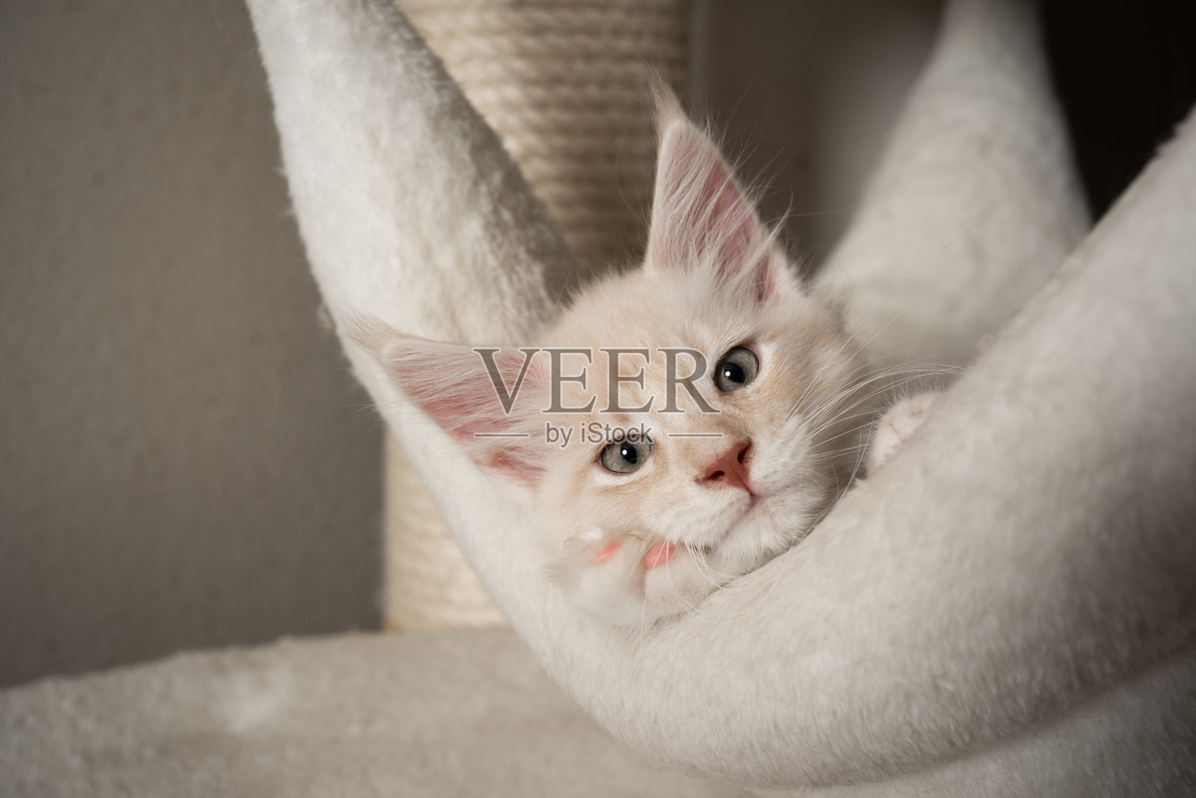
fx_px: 1163
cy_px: 399
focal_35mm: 35
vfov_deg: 37.9
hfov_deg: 54.4
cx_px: 598
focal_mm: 35
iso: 50
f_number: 5.6
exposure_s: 1/160
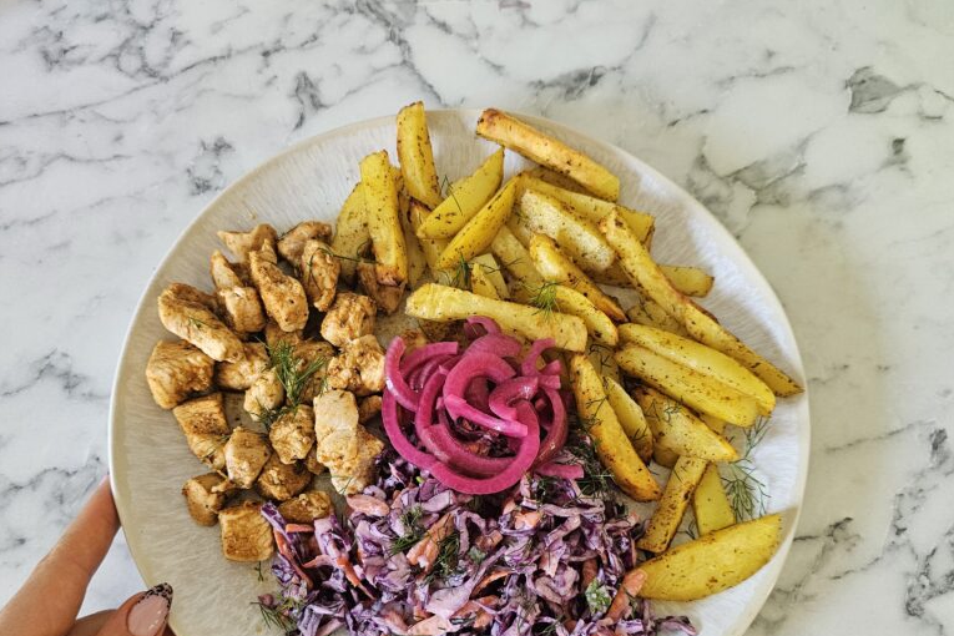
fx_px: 848
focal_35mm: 32
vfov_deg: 40.7
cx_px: 476
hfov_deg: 58.7
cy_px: 415
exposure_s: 1/100
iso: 400
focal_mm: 6.3
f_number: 1.7
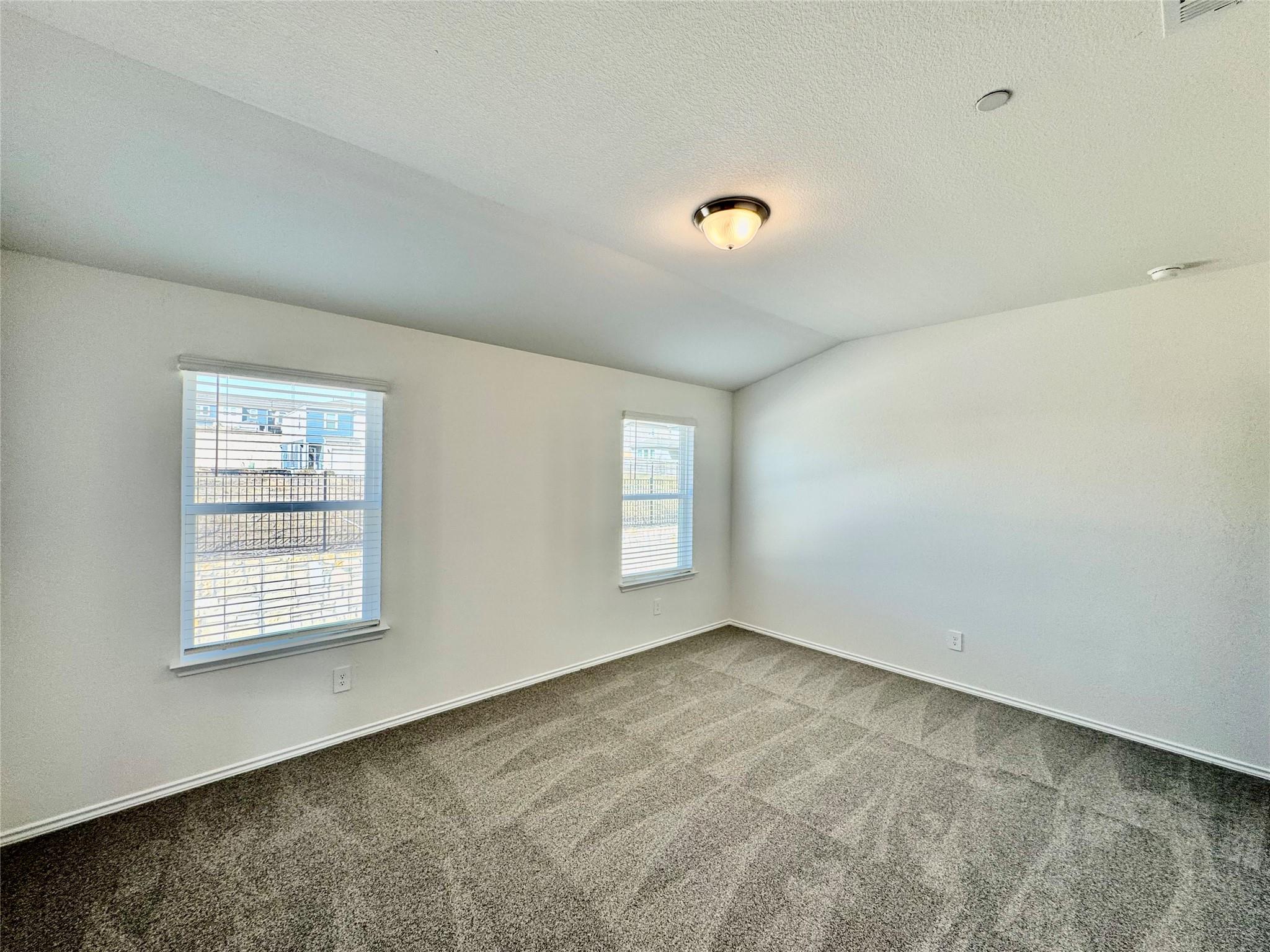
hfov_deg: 102.1
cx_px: 635
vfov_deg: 85.7
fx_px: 514
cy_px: 476
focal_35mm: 14
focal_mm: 2.22
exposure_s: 1/120
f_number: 2.2
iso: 64
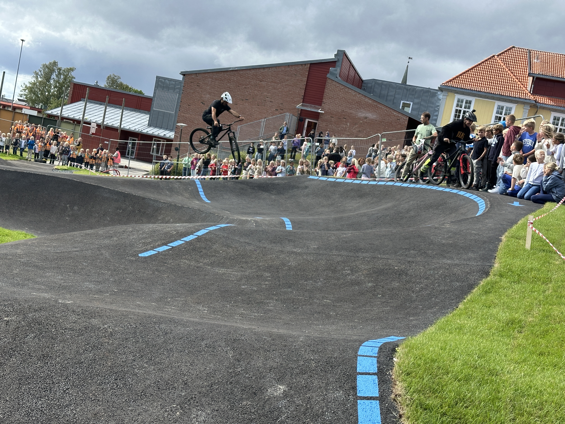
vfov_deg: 30.3
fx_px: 783
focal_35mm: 48
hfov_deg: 39.7
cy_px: 212
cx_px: 282
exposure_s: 1/1667
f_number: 1.78
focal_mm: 6.86
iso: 64
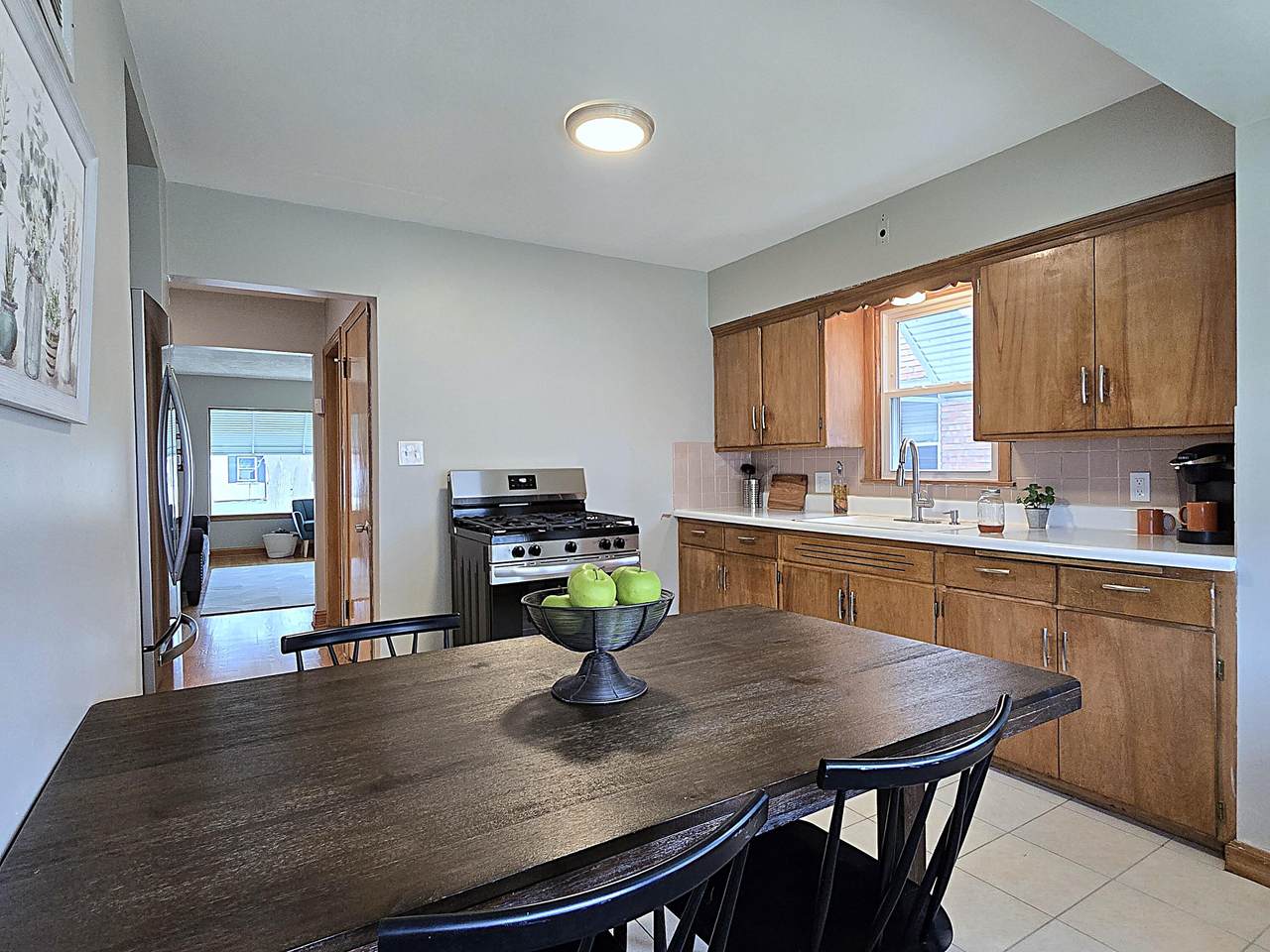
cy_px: 476
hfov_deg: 106.2
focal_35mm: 13
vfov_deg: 89.9
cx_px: 635
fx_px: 477
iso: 320
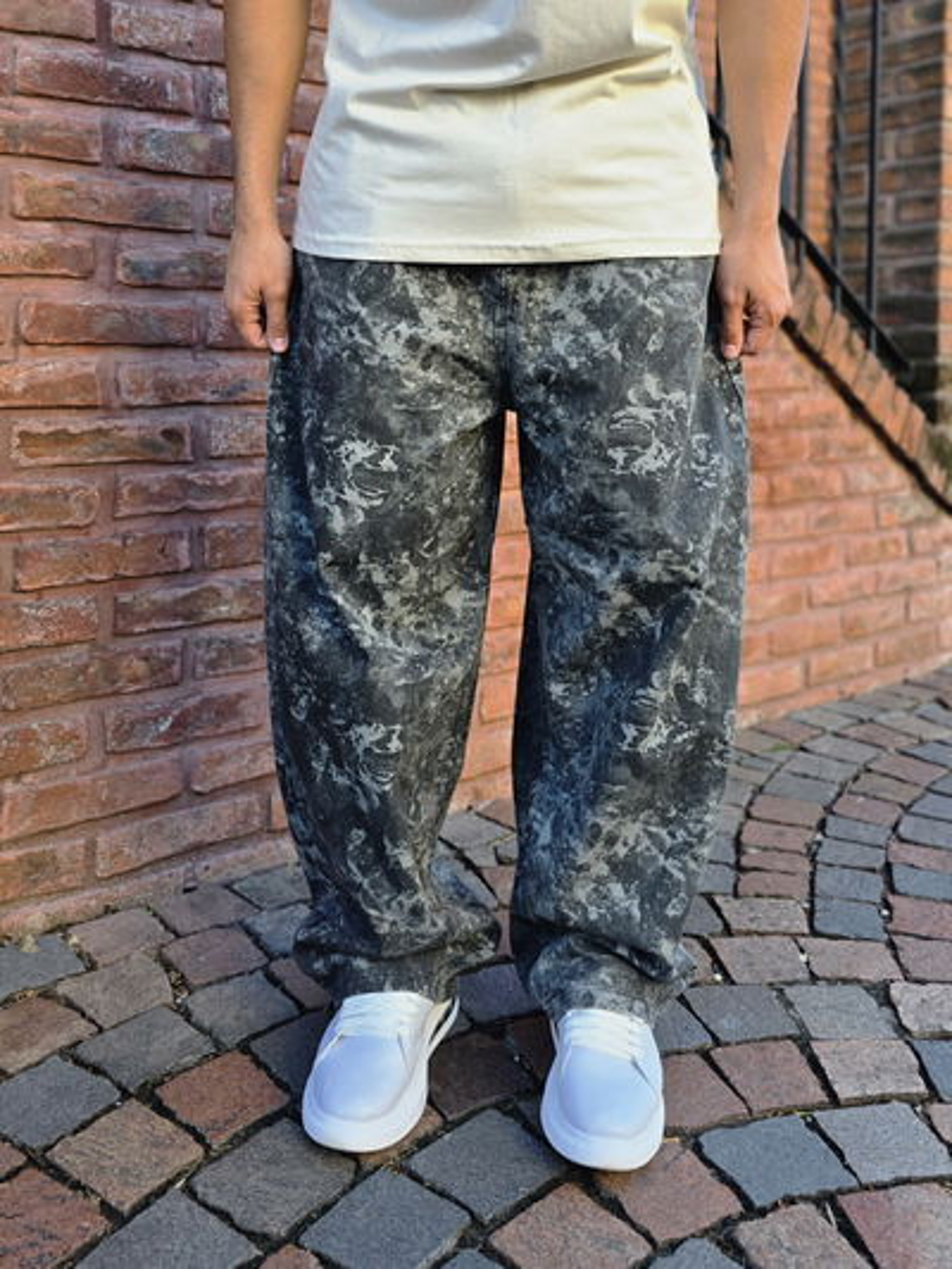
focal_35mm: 23
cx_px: 476
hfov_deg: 58.9
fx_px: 843
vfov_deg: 73.9
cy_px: 634
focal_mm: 6.3
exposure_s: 1/370
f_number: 1.7
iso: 50
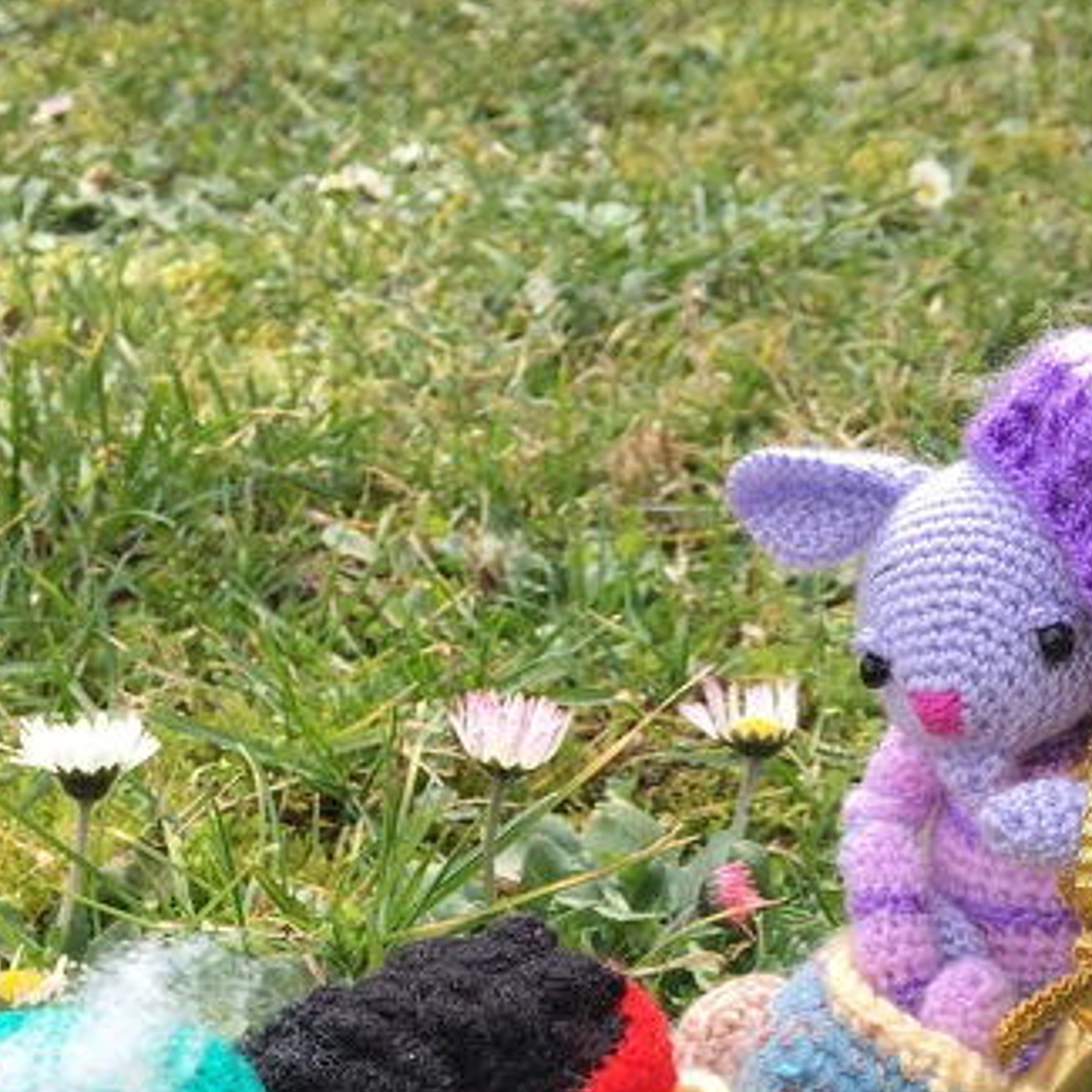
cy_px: 1216
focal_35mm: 63
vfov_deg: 25.2
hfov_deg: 27.3
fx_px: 2248
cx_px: 477
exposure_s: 1/323
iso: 25
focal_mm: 4.15
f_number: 2.2
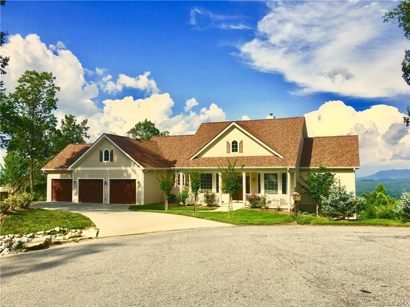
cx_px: 205
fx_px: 343
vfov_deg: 48.2
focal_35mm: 29
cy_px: 154
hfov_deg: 61.7
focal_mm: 4.15
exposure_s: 1/2331
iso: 25
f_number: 2.2
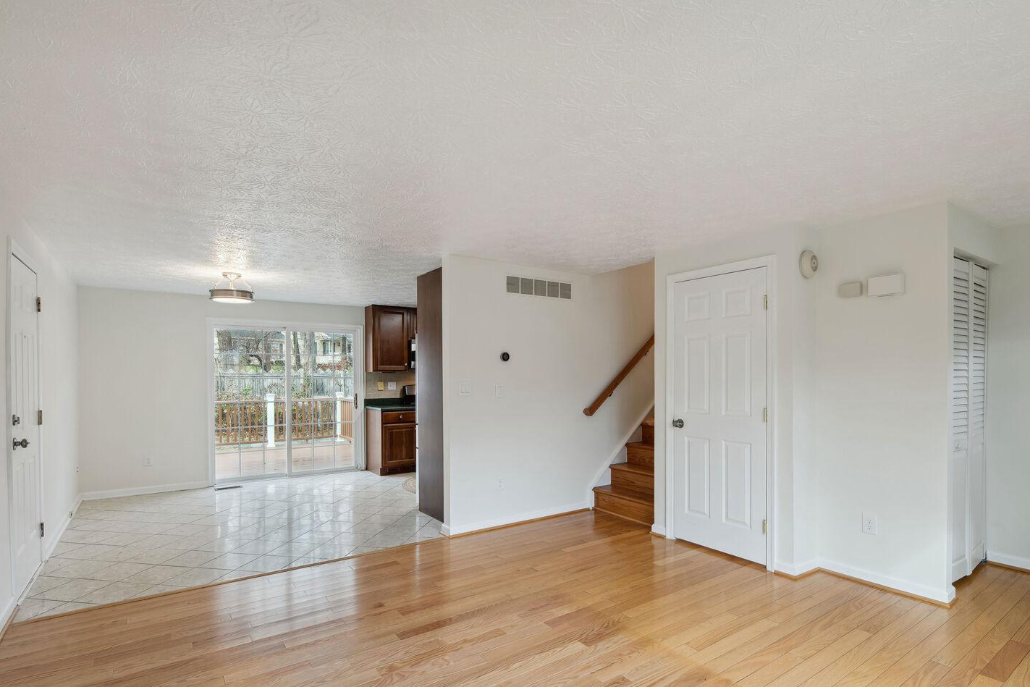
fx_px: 486
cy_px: 379
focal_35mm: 17
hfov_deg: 93.3
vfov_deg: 70.3
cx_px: 506
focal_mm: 14
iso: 200
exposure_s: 1/20
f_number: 9
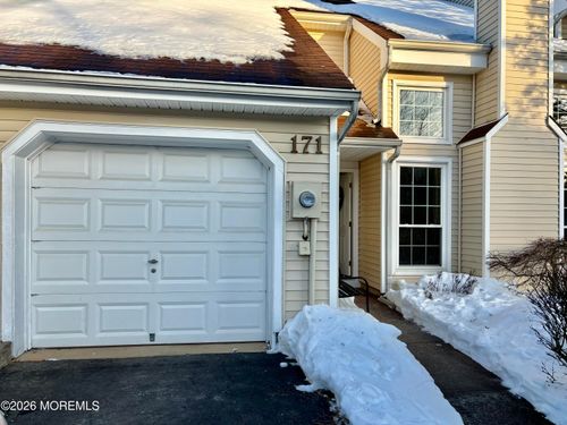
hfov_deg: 67.3
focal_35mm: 26
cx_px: 284
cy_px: 212
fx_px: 426
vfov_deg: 53.1
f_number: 1.6
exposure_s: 1/769
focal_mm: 5.96
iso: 50
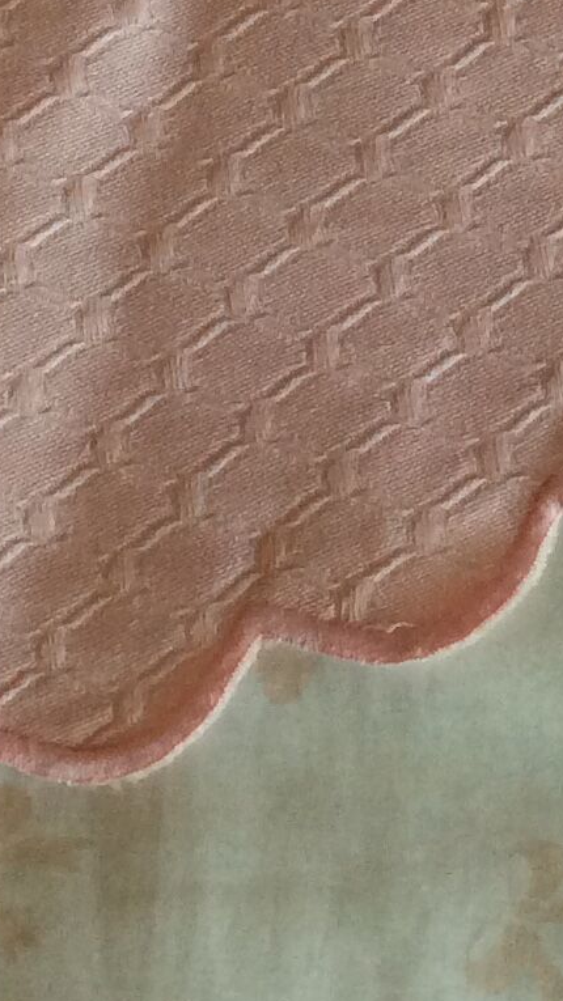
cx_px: 339
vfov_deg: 17.4
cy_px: -165
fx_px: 3133
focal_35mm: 118
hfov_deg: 10.3
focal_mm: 3.3
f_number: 2.4
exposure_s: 1/25
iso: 80
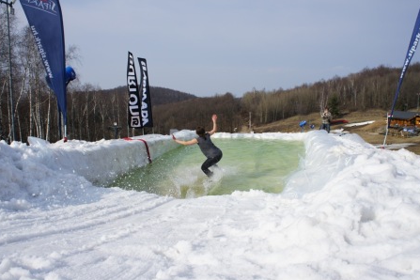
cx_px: 208
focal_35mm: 29
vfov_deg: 44.9
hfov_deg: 63.7
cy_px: 148
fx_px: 338
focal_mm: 18
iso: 200
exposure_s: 1/320
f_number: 11
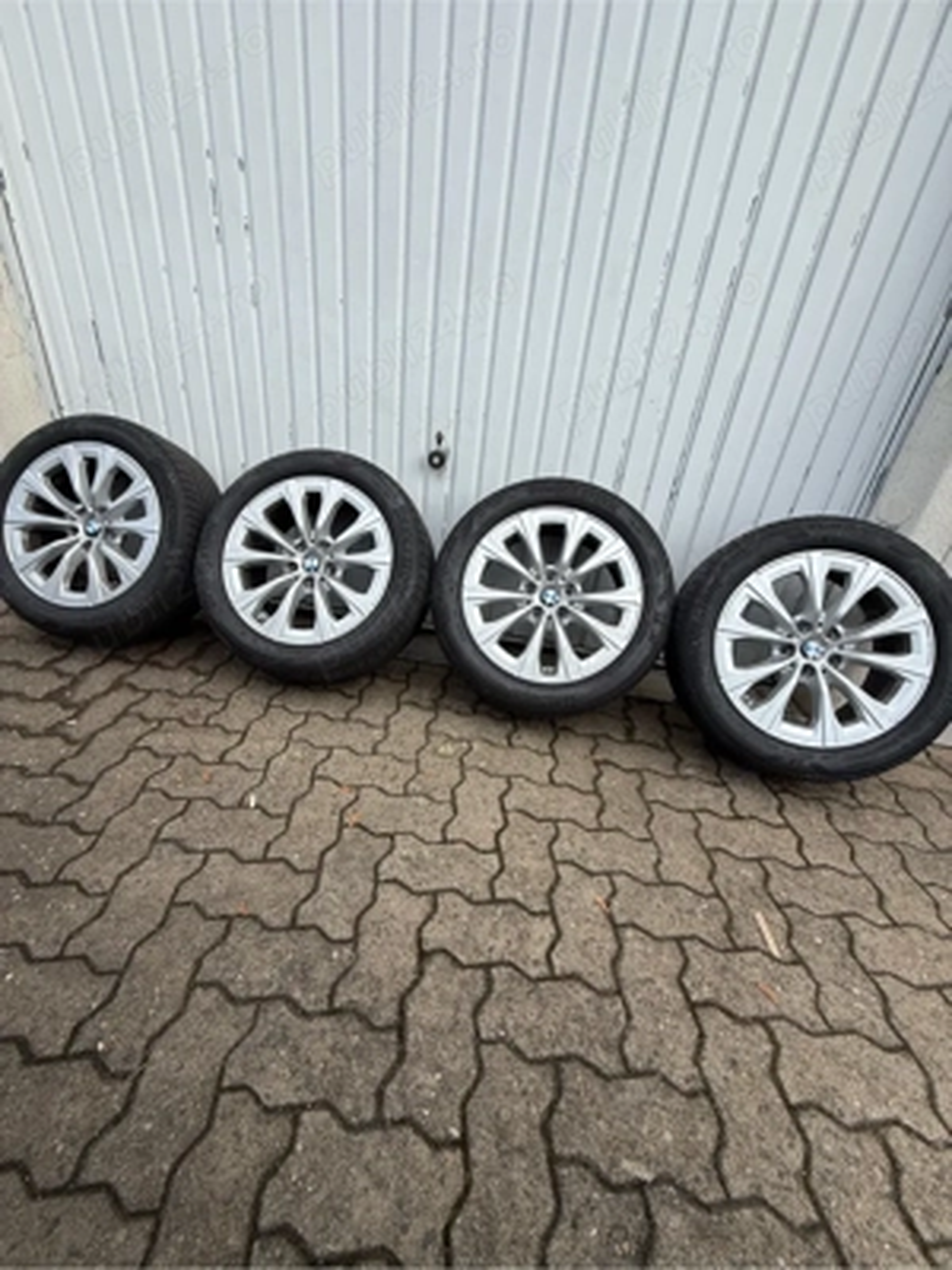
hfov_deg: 85.7
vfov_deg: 102.1
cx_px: 476
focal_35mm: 14
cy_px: 635
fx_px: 513
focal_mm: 2.22
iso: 50
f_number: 2.2
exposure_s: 1/326
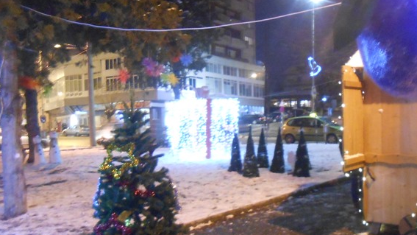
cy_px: 135
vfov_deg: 29.7
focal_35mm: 40
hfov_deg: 49.8
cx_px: 268
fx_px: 442
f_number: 3.5
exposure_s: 1/4
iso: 800
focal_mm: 4.6
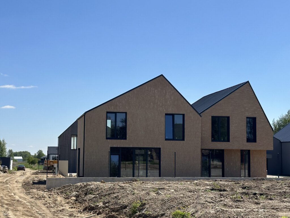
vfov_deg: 30.3
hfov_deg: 39.7
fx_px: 402
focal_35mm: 48
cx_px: 145
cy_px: 109
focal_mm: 6.86
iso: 64
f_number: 1.78
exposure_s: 1/5882
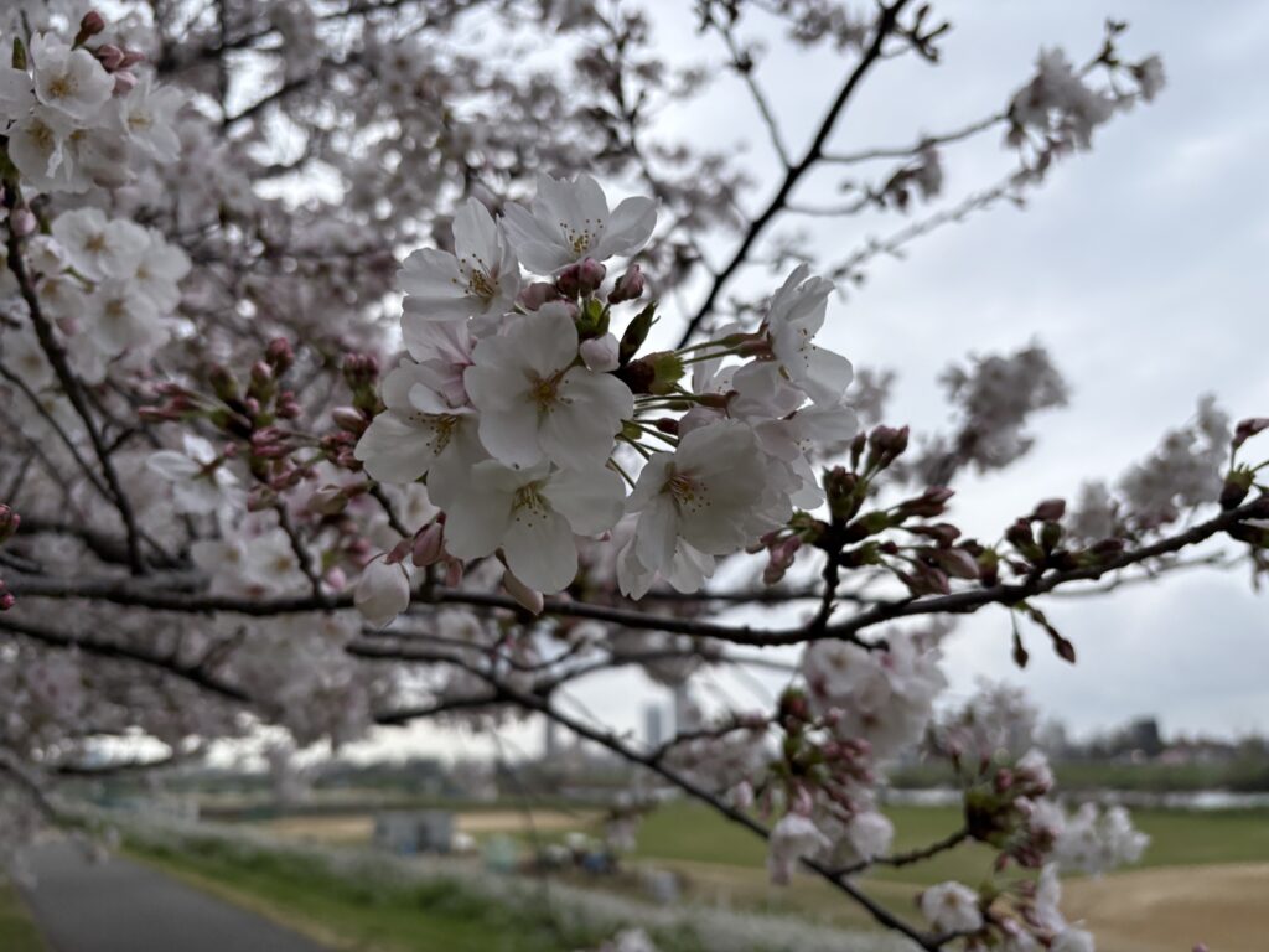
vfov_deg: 53.1
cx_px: 634
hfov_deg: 67.3
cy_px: 476
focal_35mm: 26
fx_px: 953
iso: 100
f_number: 1.6
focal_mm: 5.96
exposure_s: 1/121
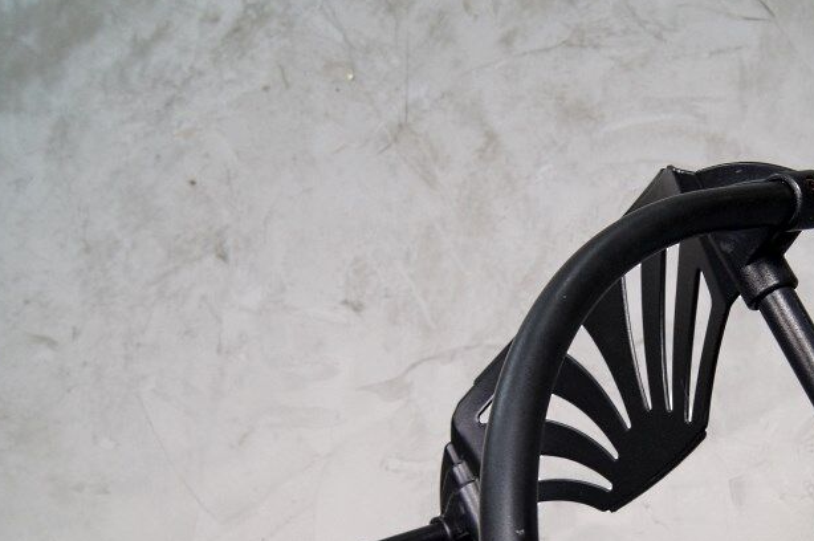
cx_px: 601
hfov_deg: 35.5
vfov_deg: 24.0
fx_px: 1242
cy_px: 472
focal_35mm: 55
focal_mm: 18
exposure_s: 1/30
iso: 400
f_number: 5.6
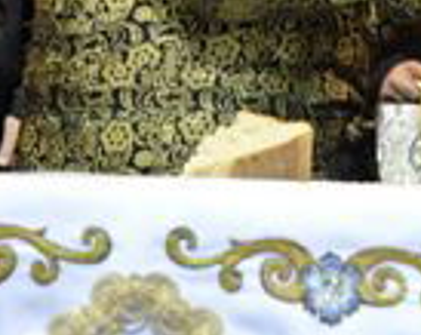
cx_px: 338
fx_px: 2735
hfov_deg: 8.8
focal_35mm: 220
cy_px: -211
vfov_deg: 6.9
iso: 3200
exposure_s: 1/60
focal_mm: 50
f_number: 5.6
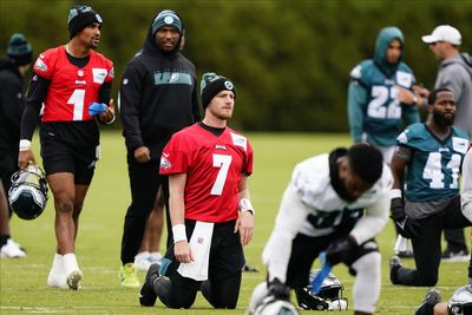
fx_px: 7344
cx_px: 236
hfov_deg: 3.7
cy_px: 158
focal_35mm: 560
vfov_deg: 2.5
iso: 1600
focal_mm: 560
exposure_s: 1/2500
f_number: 4
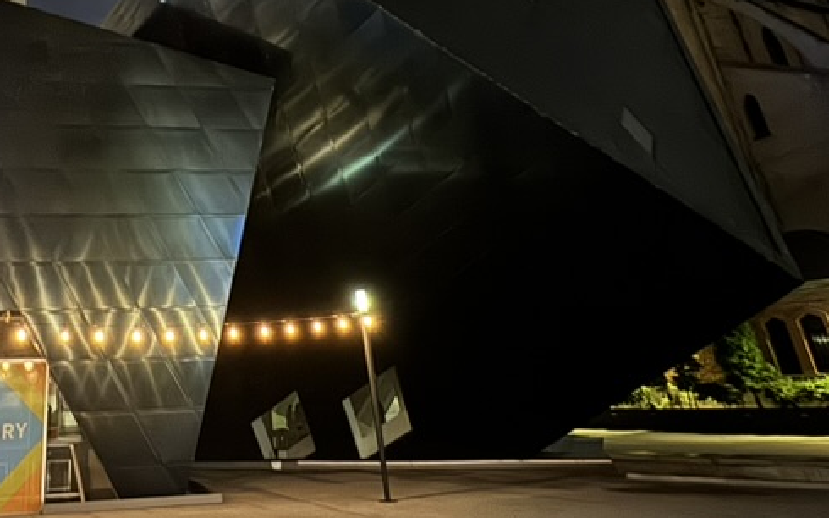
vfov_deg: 39.0
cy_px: 103
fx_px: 700
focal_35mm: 31
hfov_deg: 57.3
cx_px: 181
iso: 1600
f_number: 2.2
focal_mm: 2.22
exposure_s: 1/9
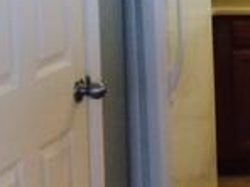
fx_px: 903
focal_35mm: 125
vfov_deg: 11.8
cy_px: 7
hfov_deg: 13.6
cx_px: 490
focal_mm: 4.15
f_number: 2.2
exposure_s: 1/30
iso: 64
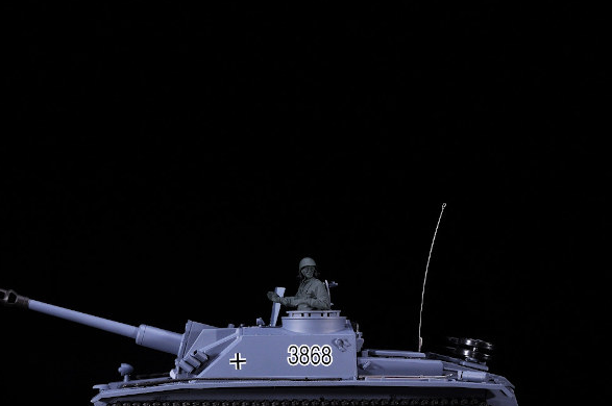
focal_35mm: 92
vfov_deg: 14.8
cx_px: 206
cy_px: 273
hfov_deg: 22.1
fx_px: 1562
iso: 200
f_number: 9
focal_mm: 40
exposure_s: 1/125
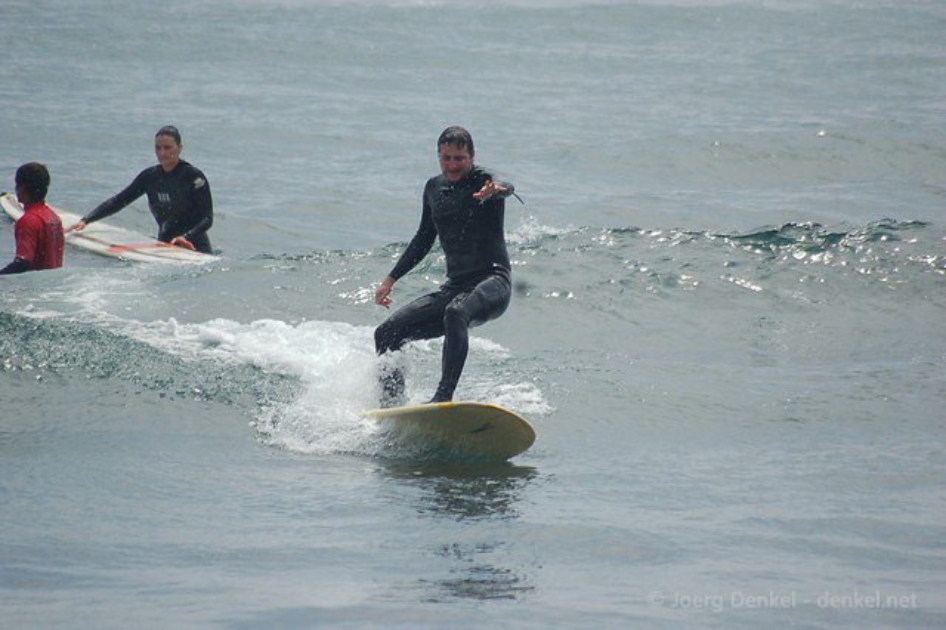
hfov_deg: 4.6
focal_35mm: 450
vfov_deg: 3.1
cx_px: 473
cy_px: 315
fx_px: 11818
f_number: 6
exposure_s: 1/2000
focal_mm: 300
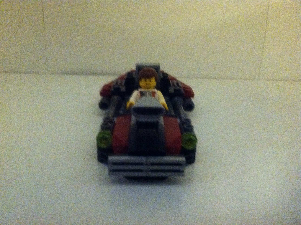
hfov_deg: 52.7
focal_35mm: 35
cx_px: 150
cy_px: 112
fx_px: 304
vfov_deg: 40.6
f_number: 2.8
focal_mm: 3.85
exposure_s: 1/15
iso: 1000
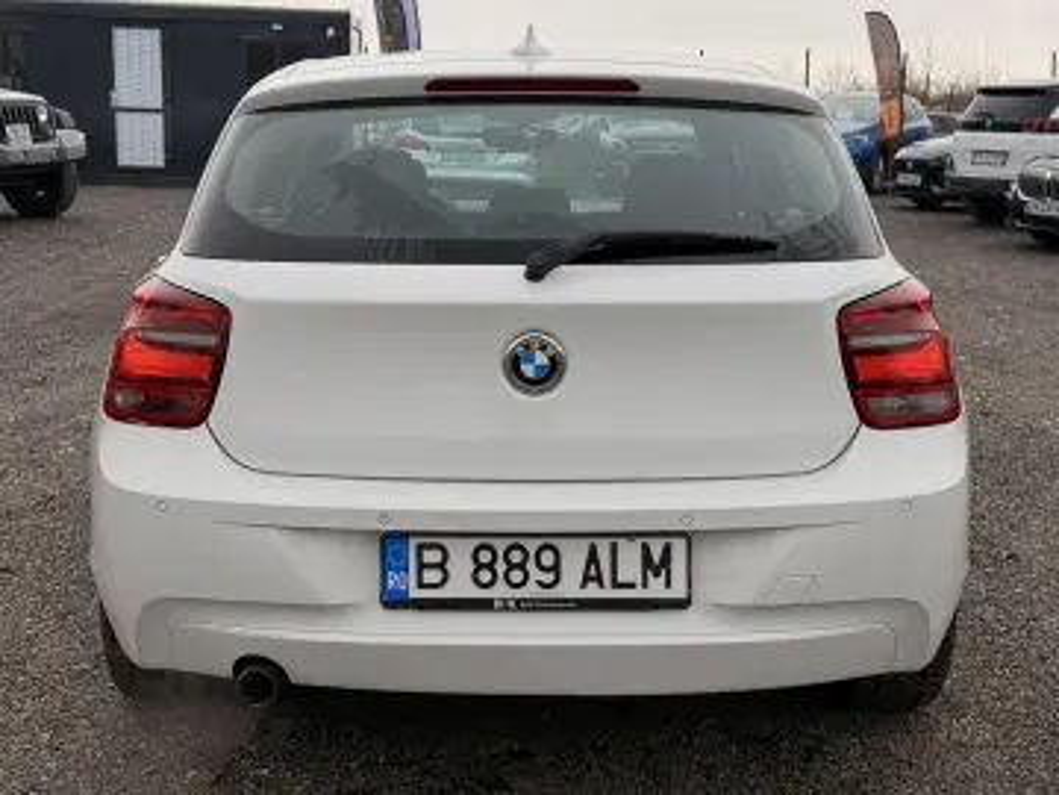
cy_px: 398
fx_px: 1468
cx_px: 530
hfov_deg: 39.7
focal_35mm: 48
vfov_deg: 30.3
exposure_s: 1/2865
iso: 64
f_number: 1.78
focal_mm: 6.76
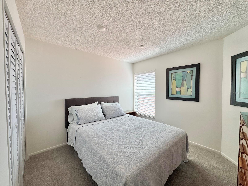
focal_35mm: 14
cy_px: 93
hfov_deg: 102.1
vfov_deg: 85.7
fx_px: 100
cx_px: 124
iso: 40
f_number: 2.2
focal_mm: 2.22
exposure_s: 1/159
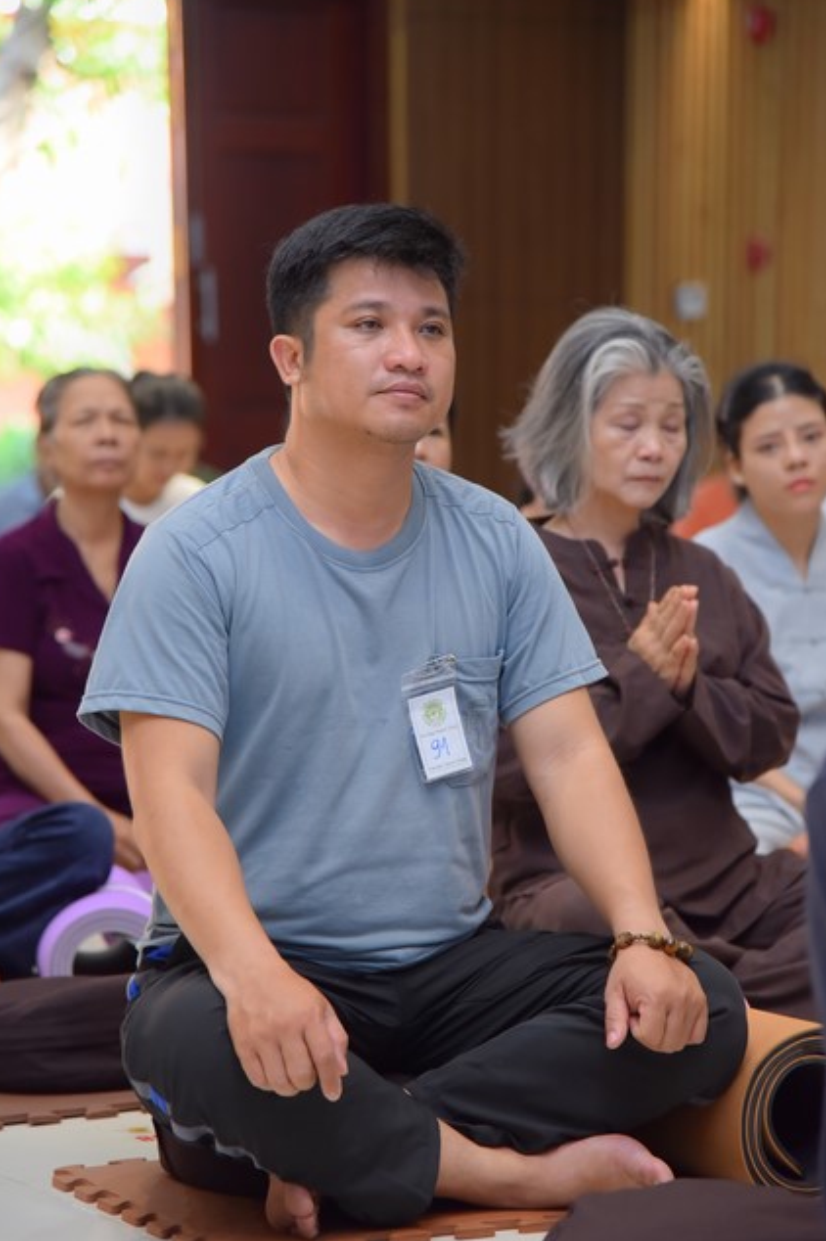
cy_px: 611
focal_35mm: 123
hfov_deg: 11.1
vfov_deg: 16.7
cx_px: 418
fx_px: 4238
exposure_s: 1/160
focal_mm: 120
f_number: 4.5
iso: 1250
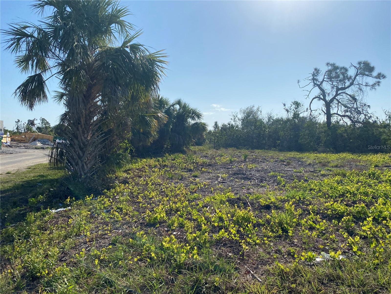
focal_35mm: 26
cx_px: 196
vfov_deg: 53.1
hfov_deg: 67.3
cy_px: 147
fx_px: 294
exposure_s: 1/6410
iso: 32
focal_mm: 4.25
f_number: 1.8
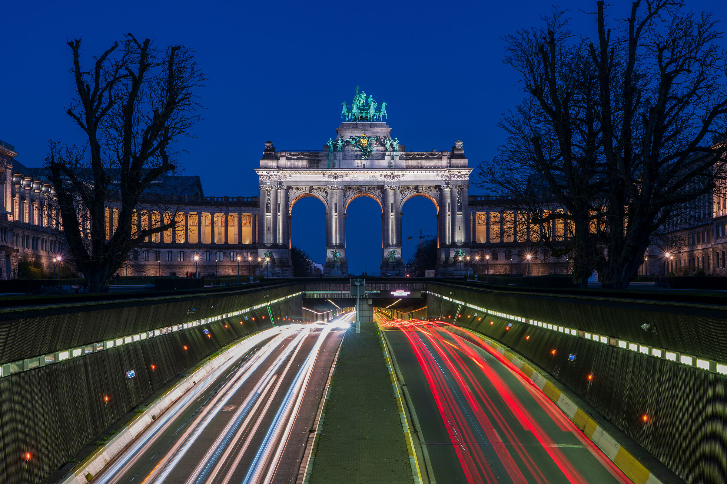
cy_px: 242
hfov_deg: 28.8
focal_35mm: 70
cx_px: 364
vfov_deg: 19.5
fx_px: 1414
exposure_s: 20
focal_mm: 70
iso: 64
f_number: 18
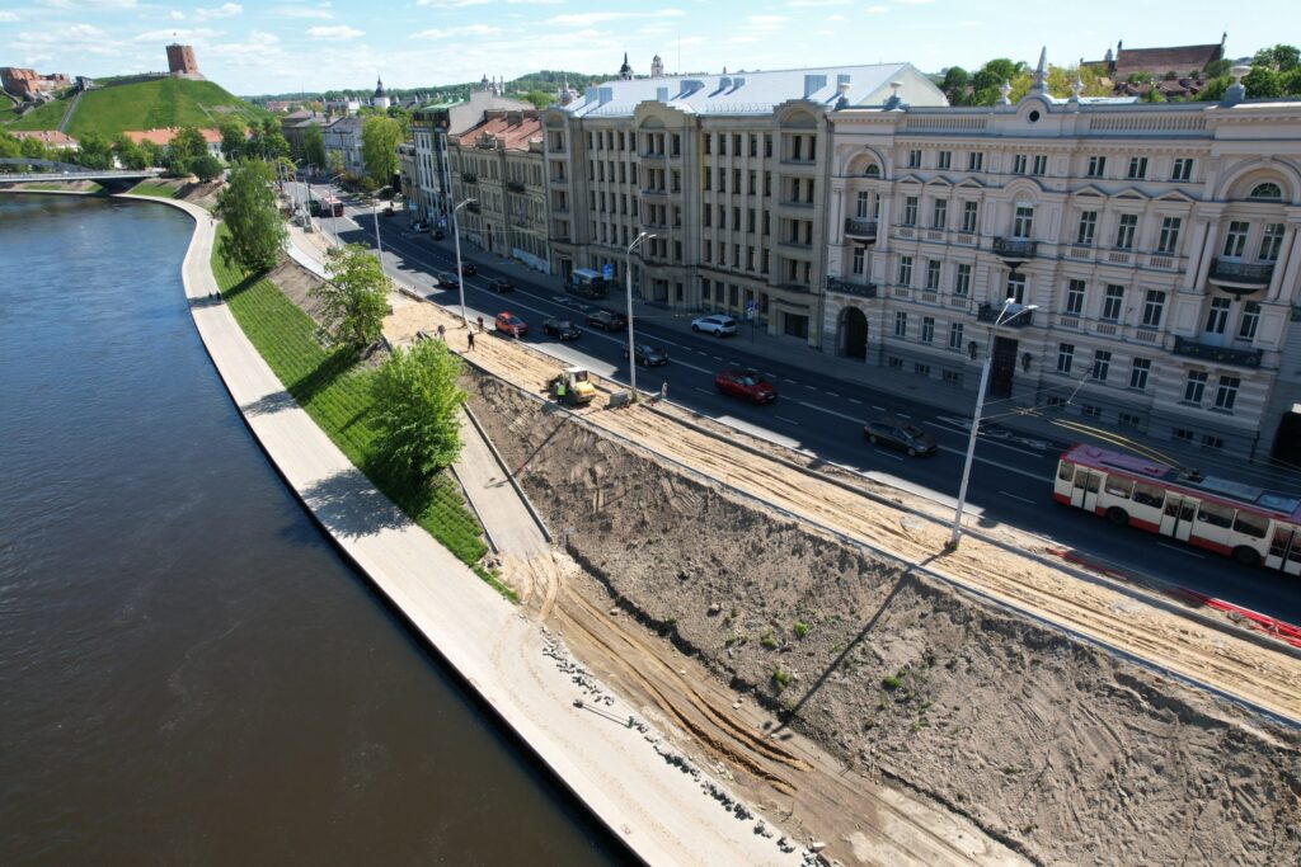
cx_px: 650
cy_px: 434
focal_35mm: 22
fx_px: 795
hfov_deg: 78.6
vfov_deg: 57.2
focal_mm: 8.38
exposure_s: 1/1250
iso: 100
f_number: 2.8
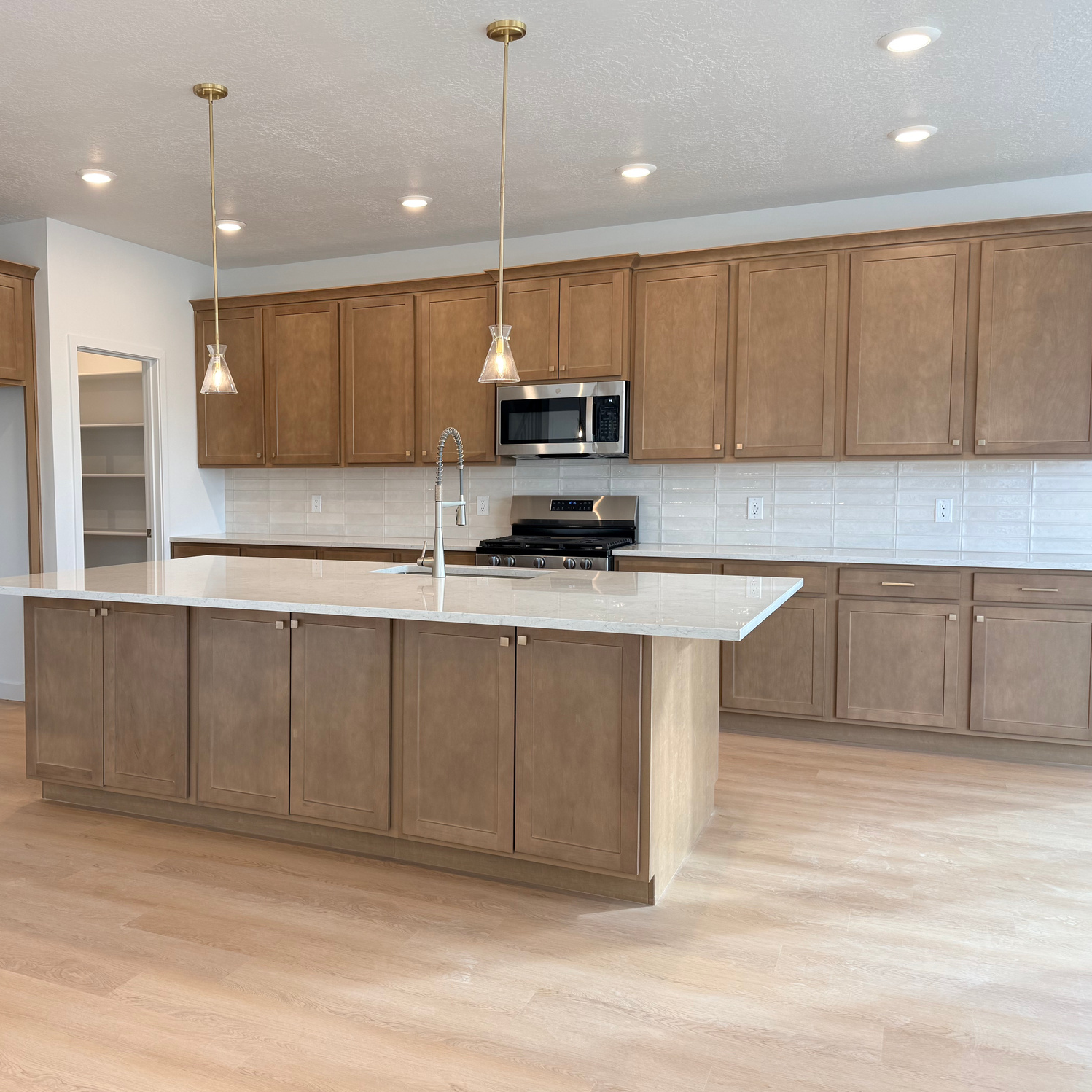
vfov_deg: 55.6
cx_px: 403
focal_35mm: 29
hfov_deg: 54.9
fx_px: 1035
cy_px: 546
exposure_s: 1/125
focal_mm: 6.76
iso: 80
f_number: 1.78
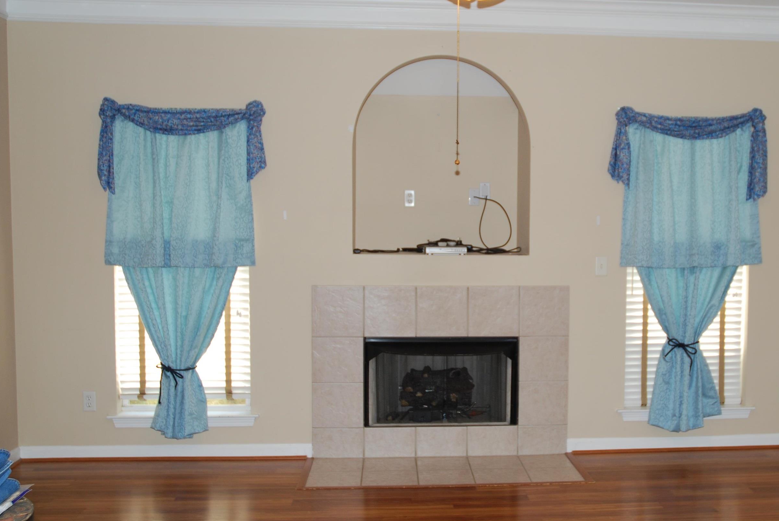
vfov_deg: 32.0
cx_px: 487
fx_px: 910
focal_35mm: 42
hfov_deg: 46.0
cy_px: 265
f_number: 3.8
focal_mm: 22
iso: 200
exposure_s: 1/60
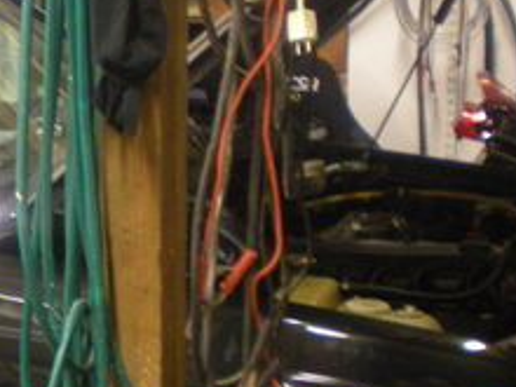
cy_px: 192
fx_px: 1908
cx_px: -171
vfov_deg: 11.6
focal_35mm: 128
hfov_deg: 14.7
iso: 264
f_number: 3.5
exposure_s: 1/8
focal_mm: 7.4
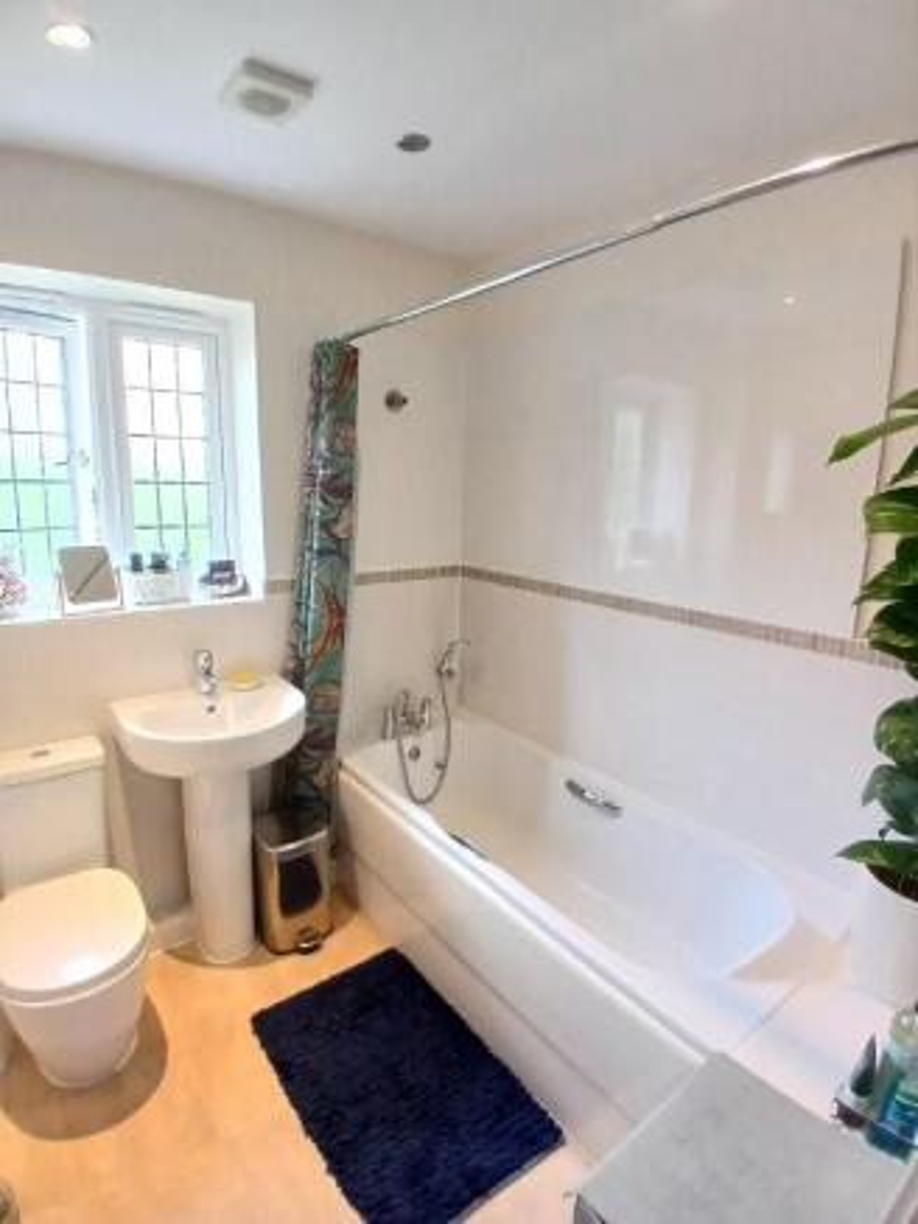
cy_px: 612
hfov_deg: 74.8
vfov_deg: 91.0
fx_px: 601
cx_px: 459
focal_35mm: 17
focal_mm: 1.4
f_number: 2.2
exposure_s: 1/33.3
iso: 320
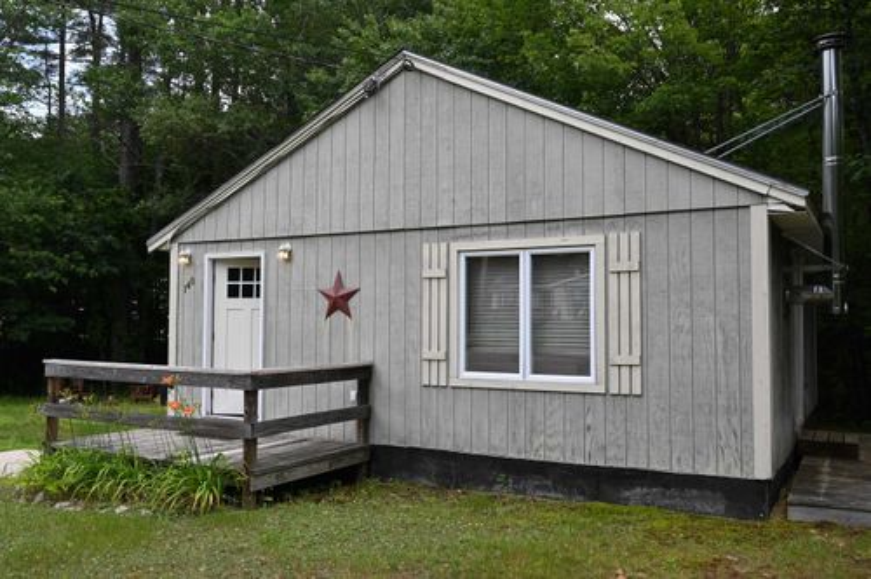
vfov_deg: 41.0
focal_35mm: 32
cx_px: 436
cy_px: 290
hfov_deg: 58.8
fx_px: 773
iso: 180
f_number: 5.6
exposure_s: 1/250
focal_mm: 32
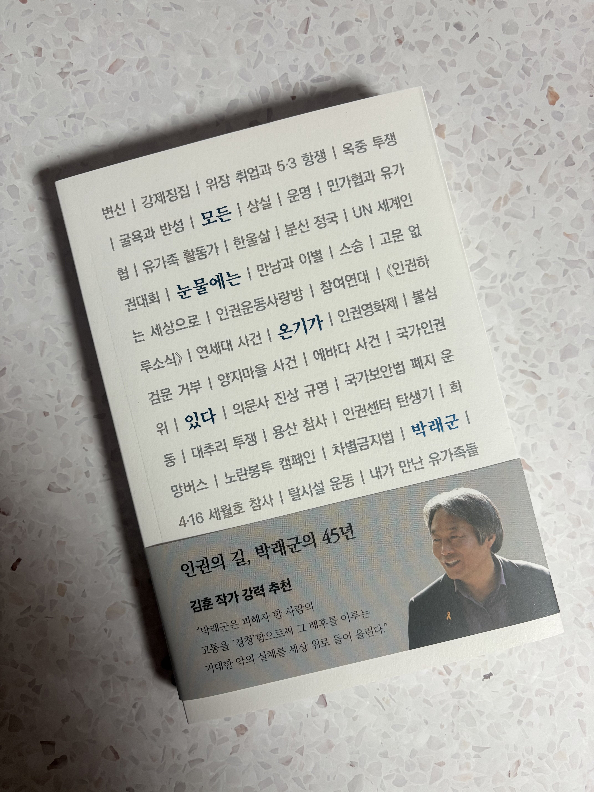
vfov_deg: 67.3
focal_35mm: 26
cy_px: 396
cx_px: 297
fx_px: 595
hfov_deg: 53.1
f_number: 1.6
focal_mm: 5.96
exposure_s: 1/60
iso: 100
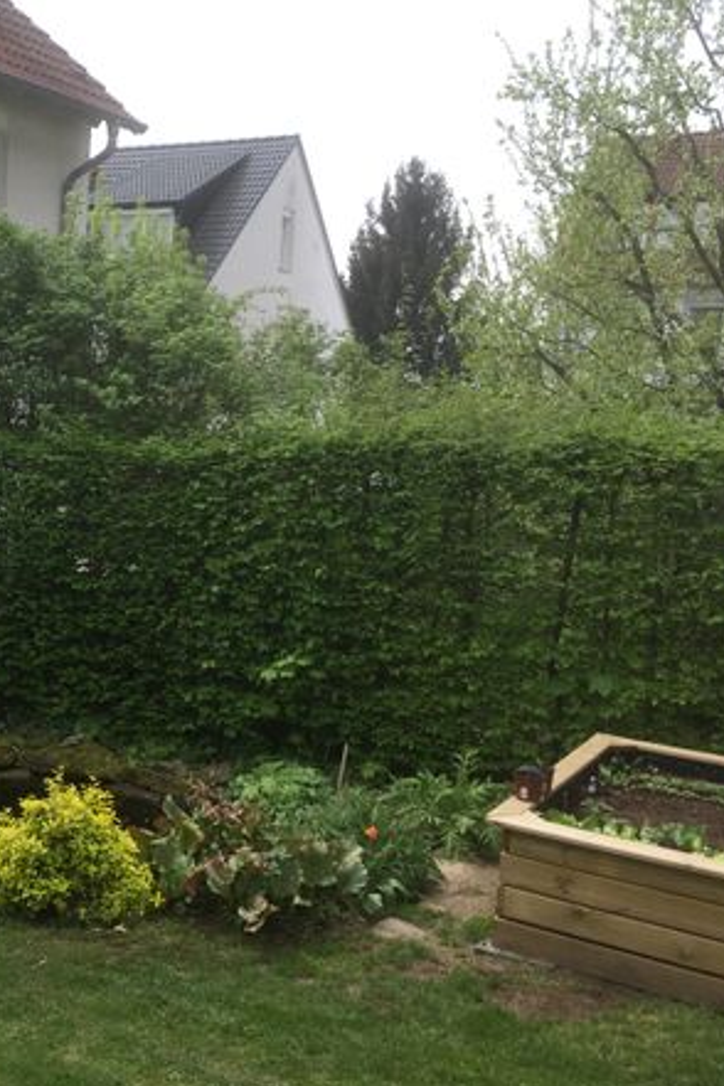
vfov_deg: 47.4
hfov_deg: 30.8
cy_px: 552
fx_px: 1237
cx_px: 37
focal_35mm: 41
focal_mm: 4.15
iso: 32
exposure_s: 1/581
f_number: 2.2
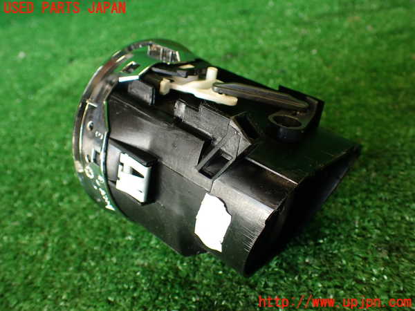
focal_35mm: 32
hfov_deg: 56.8
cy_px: 156
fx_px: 384
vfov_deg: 44.2
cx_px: 208
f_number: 2.4
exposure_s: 1/60
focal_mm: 5.79
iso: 200
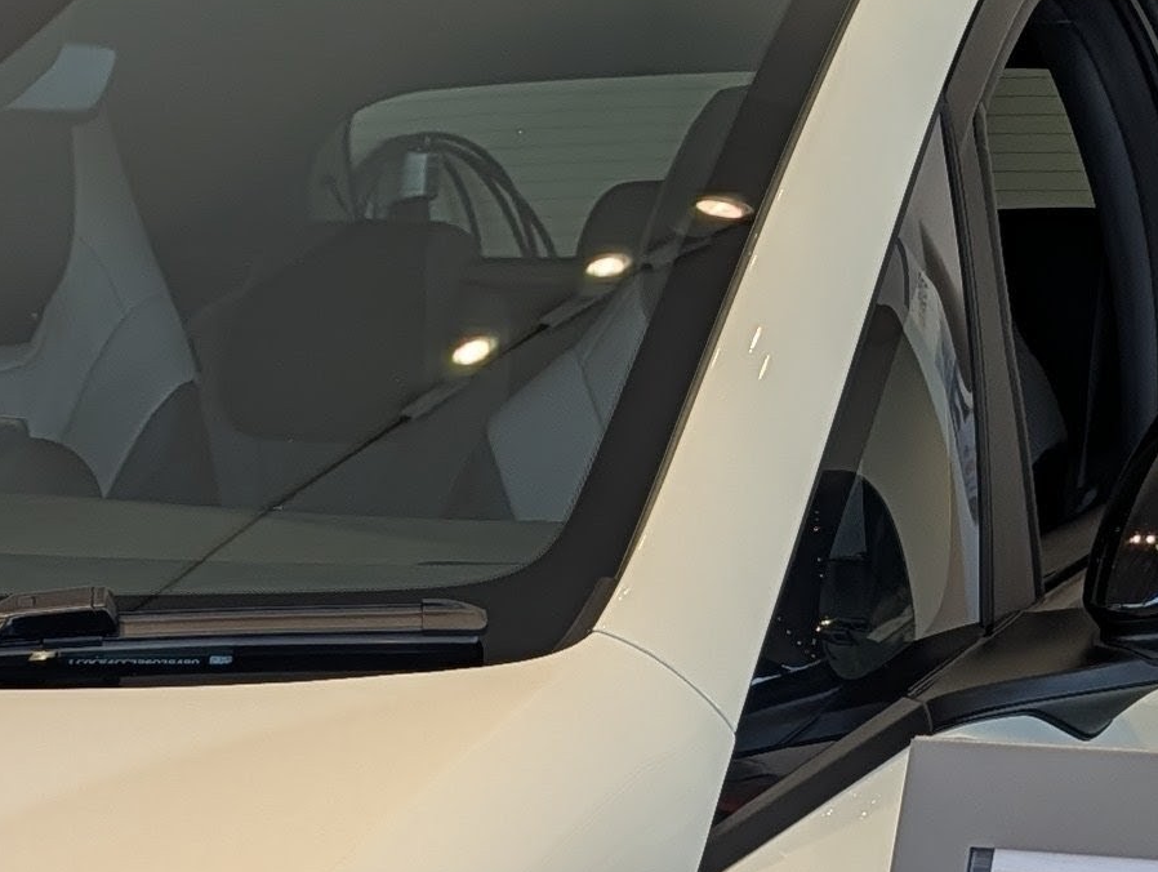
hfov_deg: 15.4
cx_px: -944
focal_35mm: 109
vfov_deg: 13.0
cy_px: 1247
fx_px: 3651
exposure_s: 1/692
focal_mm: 6.9
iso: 28
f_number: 1.68
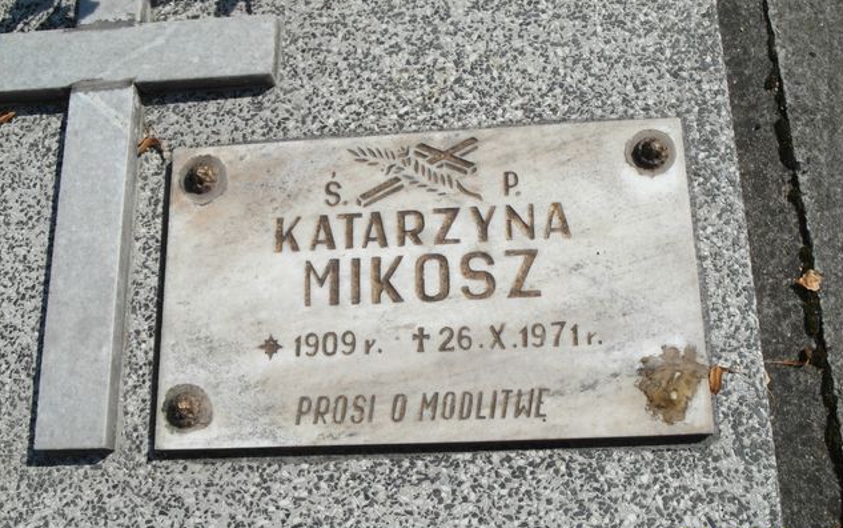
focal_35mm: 45
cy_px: 288
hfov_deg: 44.4
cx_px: 421
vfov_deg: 28.6
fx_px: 1034
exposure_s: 1/750
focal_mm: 9.1
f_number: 4.7
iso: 80
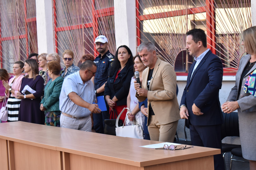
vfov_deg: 16.6
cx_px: 128
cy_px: 85
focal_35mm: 82
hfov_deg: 24.6
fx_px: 587
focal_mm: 55
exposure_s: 1/160
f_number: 6.3
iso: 400
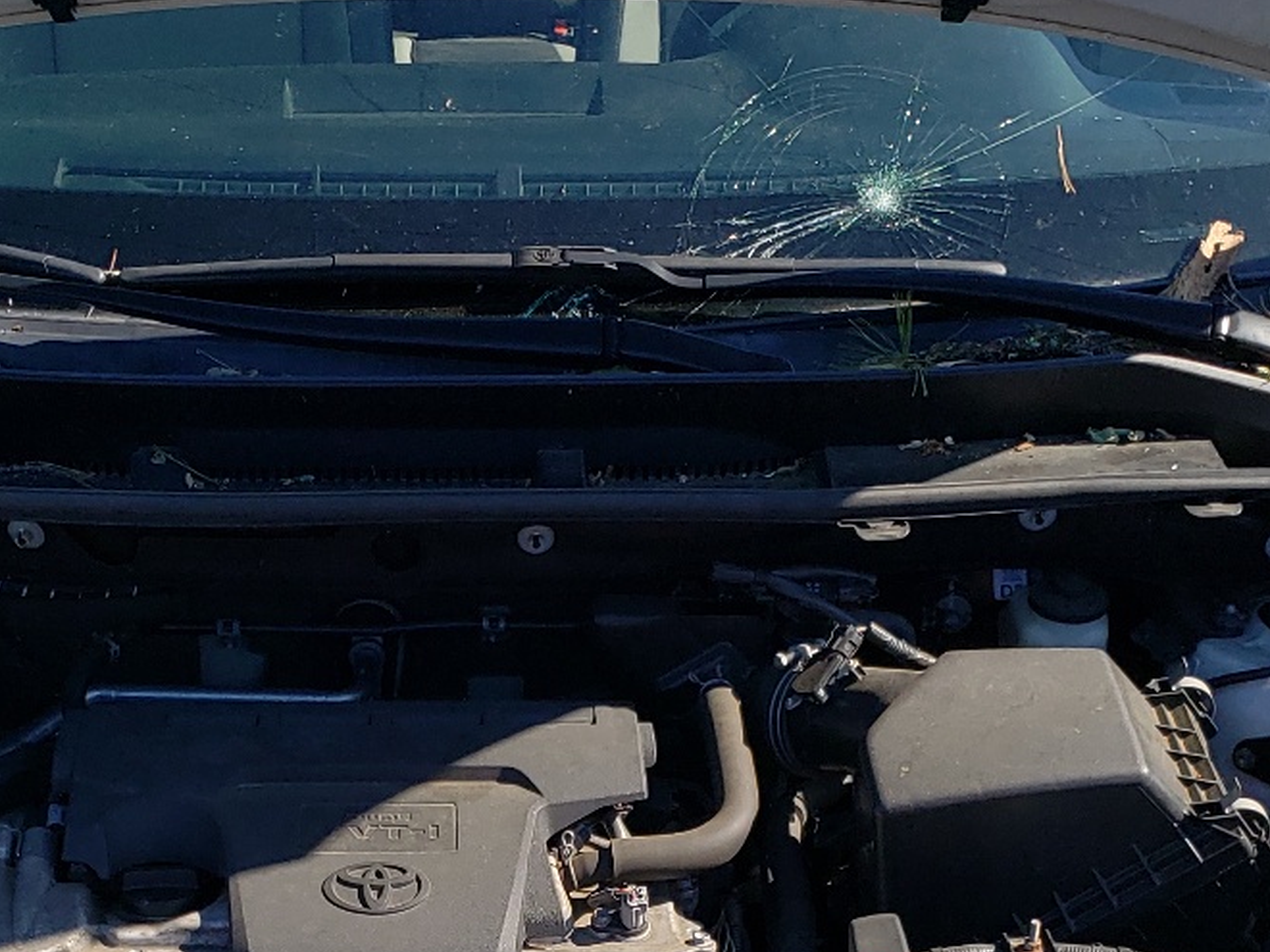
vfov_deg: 22.4
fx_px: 2311
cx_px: 489
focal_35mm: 63
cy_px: 958
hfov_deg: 30.6
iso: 50
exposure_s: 1/2000
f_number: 1.5
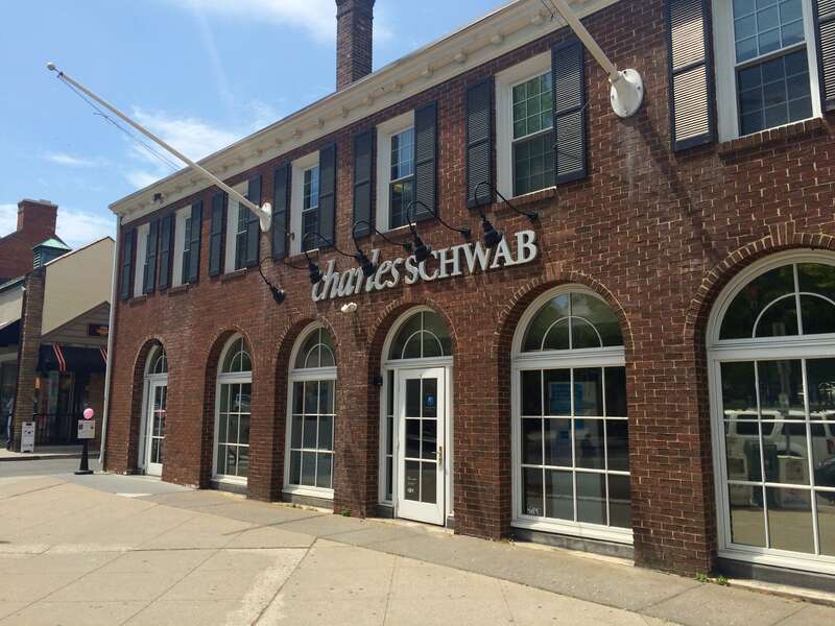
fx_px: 700
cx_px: 418
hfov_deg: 61.7
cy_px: 313
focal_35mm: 29
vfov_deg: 48.2
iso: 32
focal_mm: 4.15
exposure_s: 1/1866
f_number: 2.2
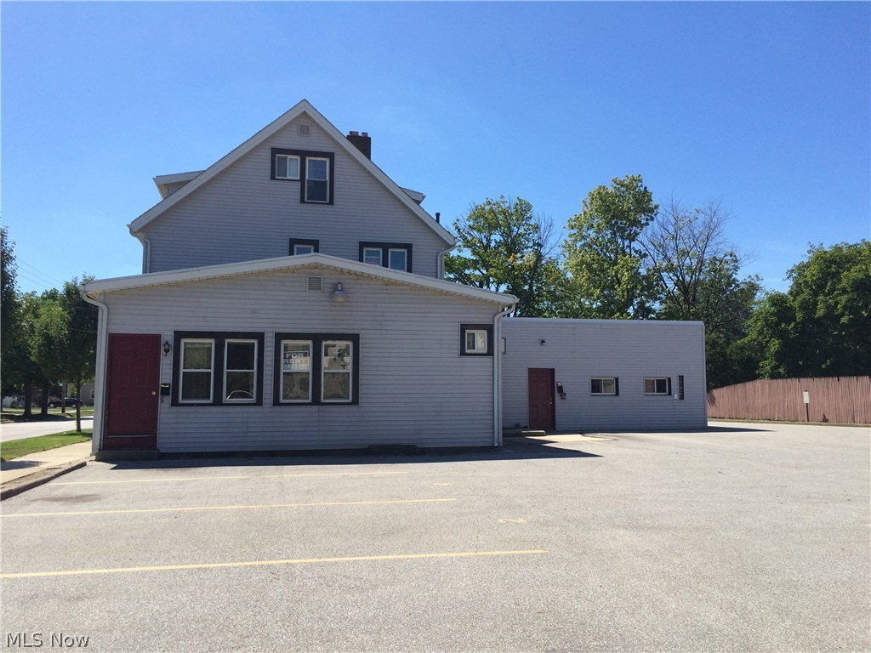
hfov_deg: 61.7
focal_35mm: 29
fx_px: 730
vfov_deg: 48.2
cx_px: 436
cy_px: 326
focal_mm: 4.15
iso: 32
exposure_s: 1/1866
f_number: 2.2
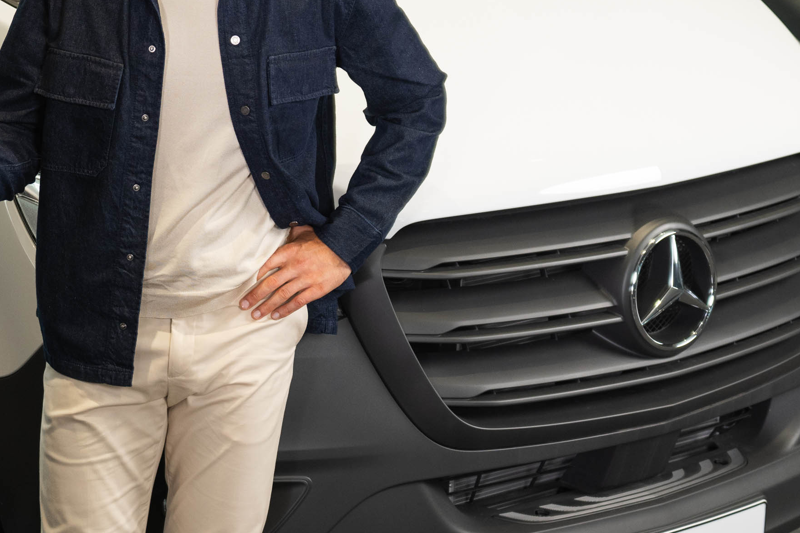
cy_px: 63
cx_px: 87
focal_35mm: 107
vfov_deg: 12.7
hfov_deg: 18.8
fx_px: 2377
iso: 640
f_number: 2.8
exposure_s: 1/400
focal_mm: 47
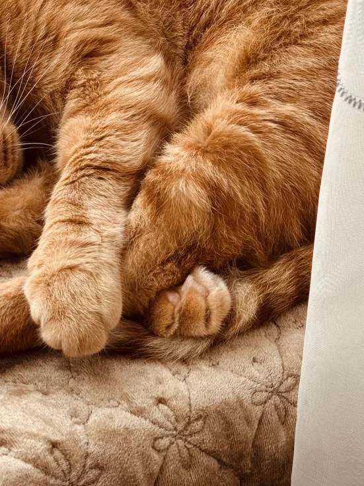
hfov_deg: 15.7
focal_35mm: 94
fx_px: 1318
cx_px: 114
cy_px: 42
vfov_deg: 20.4
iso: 64
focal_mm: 6.76
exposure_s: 1/352
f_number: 1.78
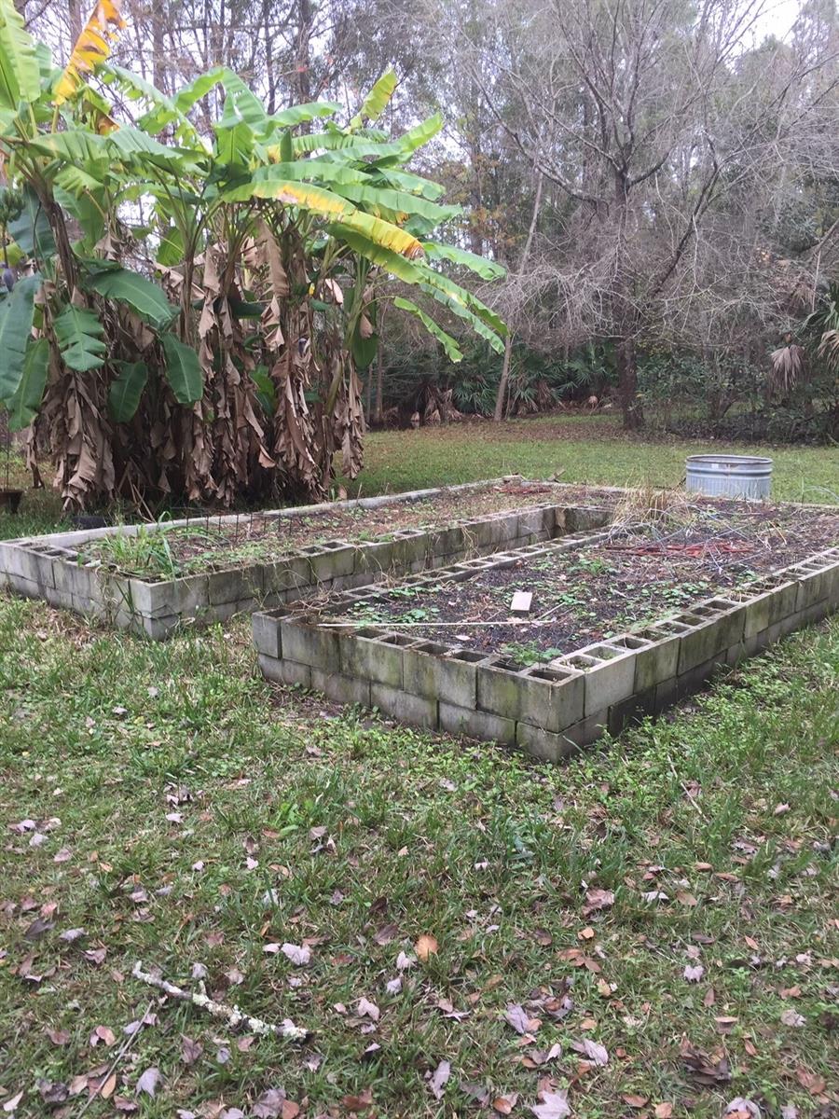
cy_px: 560
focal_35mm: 29
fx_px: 937
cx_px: 420
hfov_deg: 48.2
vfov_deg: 61.7
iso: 32
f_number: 2.2
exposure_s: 1/197
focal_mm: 4.15
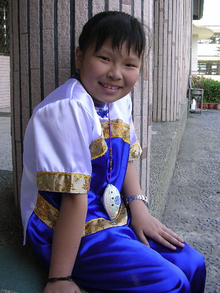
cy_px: 146
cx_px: 110
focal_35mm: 38
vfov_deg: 49.0
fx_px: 322
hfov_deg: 37.7
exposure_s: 1/102
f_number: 2.8
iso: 100
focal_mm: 5.8
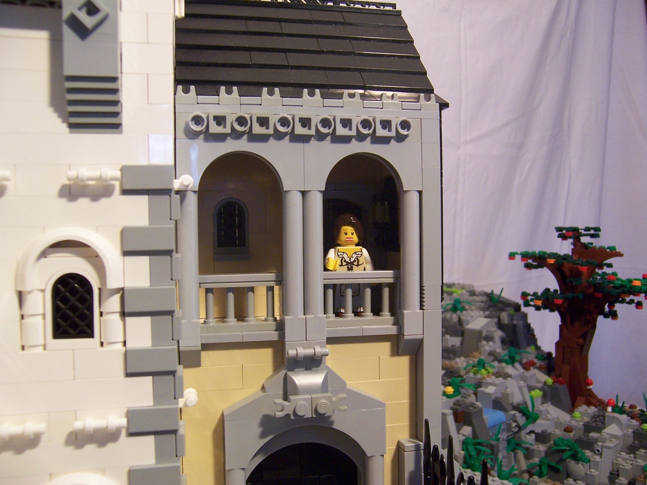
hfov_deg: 55.4
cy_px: 242
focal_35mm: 33
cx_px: 324
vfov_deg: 42.9
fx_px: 617
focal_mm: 5.5
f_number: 3.4
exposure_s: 1/15
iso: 140
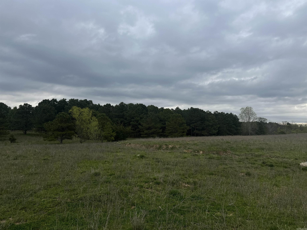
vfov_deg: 56.8
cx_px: 154
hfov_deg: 71.6
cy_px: 115
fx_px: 213
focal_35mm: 24
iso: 80
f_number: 1.78
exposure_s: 1/1916
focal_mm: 6.86
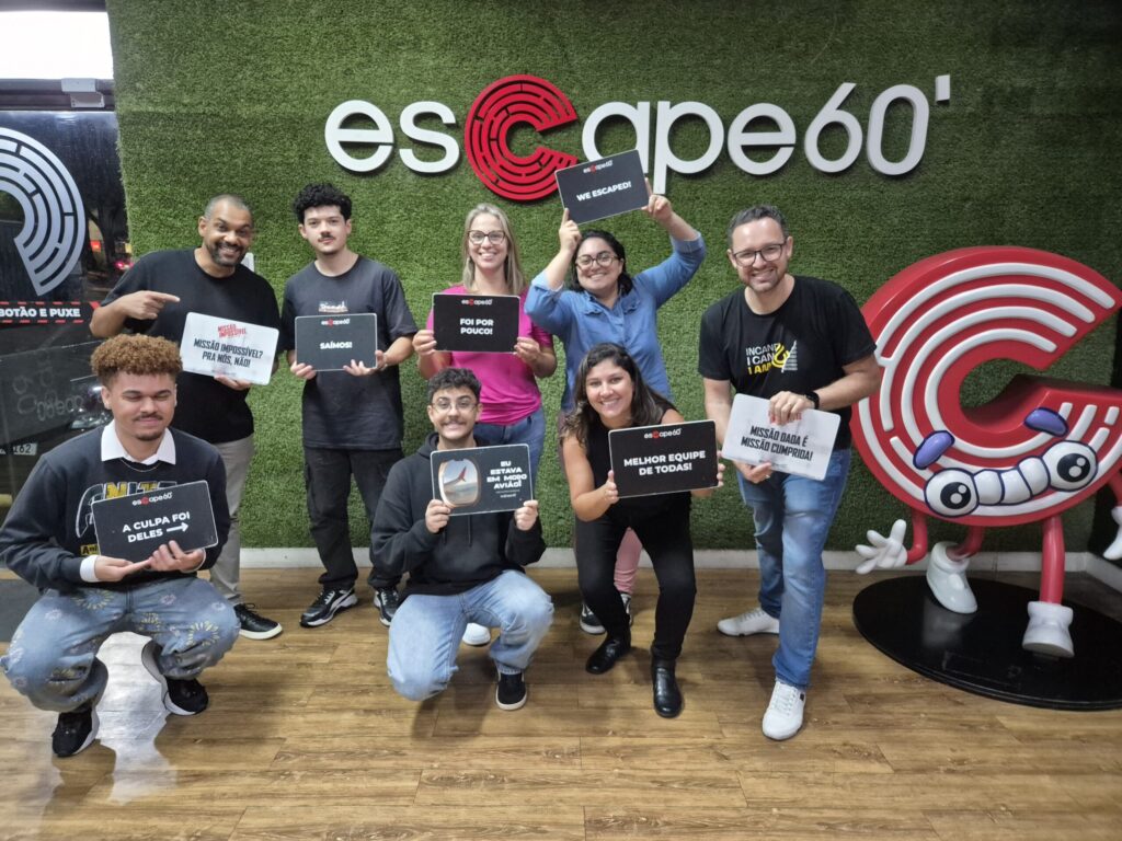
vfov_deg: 58.9
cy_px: 420
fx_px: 745
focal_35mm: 23
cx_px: 561
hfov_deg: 73.9
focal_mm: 5.4
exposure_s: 1/60
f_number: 1.8
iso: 1250
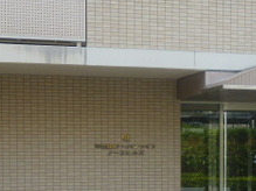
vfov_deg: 13.6
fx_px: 791
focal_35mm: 107
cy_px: 186
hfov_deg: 17.7
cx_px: 283
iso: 100
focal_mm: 7
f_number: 3.5
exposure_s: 1/200
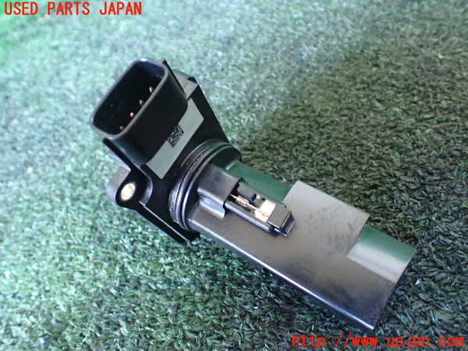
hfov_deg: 60.0
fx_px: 406
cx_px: 234
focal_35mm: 30
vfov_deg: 46.8
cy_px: 176
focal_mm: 5.4
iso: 800
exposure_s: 1/30
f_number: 2.3
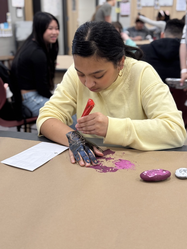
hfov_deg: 30.3
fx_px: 346
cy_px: 124
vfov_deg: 39.7
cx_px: 94
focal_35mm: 48
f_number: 1.78
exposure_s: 1/60
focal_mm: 6.76
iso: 160
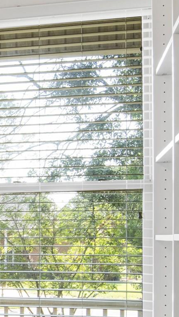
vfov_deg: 27.5
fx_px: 641
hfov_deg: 13.8
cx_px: -161
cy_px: 233
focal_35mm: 76
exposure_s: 1/10
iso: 200
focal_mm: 18
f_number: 11
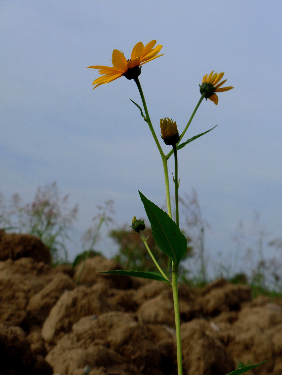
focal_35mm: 93
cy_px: 188
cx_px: 141
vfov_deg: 21.1
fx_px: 1010
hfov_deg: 15.9
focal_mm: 16.5
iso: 100
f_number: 3.9
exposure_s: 1/1000
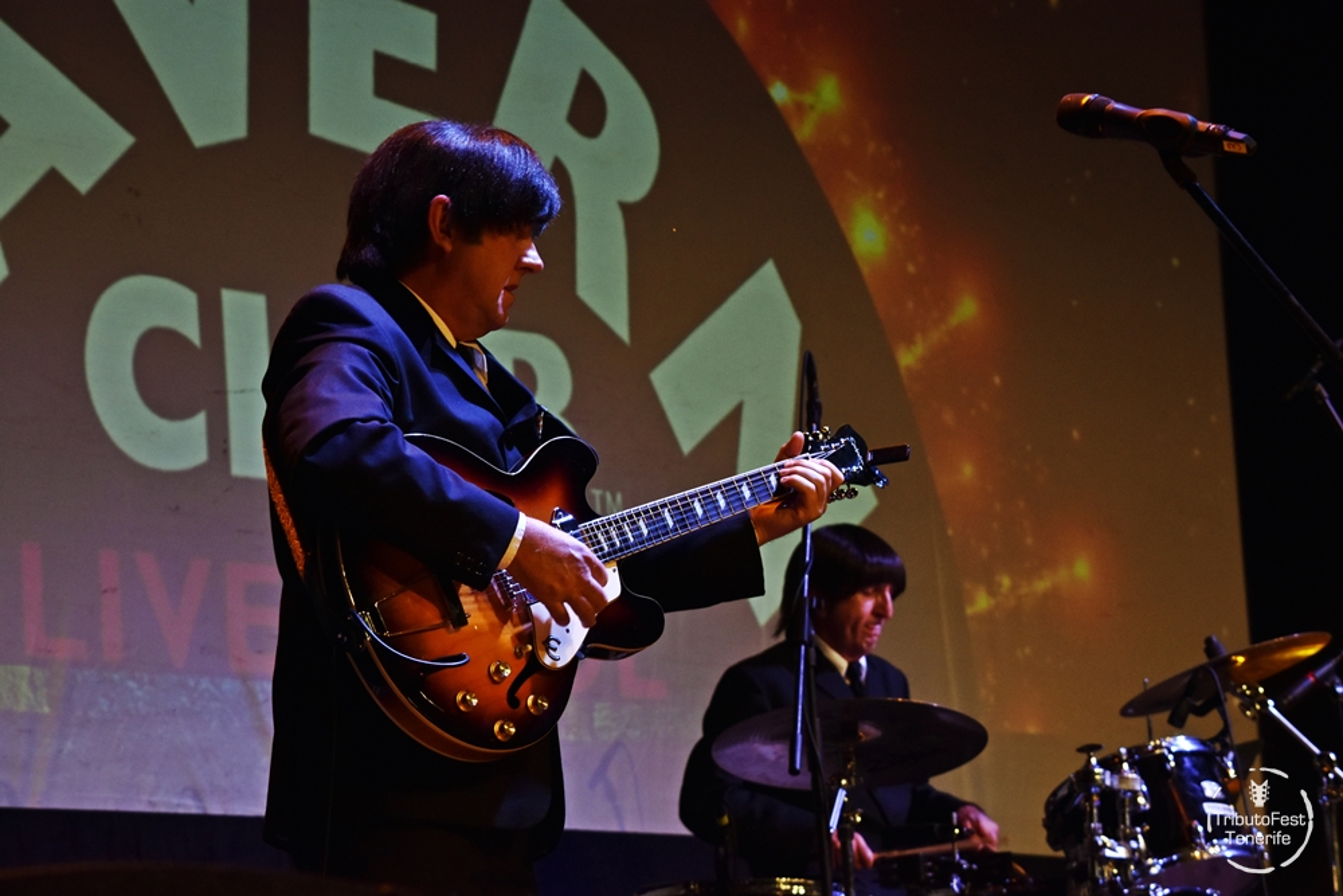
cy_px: 448
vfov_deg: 10.6
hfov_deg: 15.9
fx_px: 4813
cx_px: 672
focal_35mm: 129
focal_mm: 86
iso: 1000
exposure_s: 1/80
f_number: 8
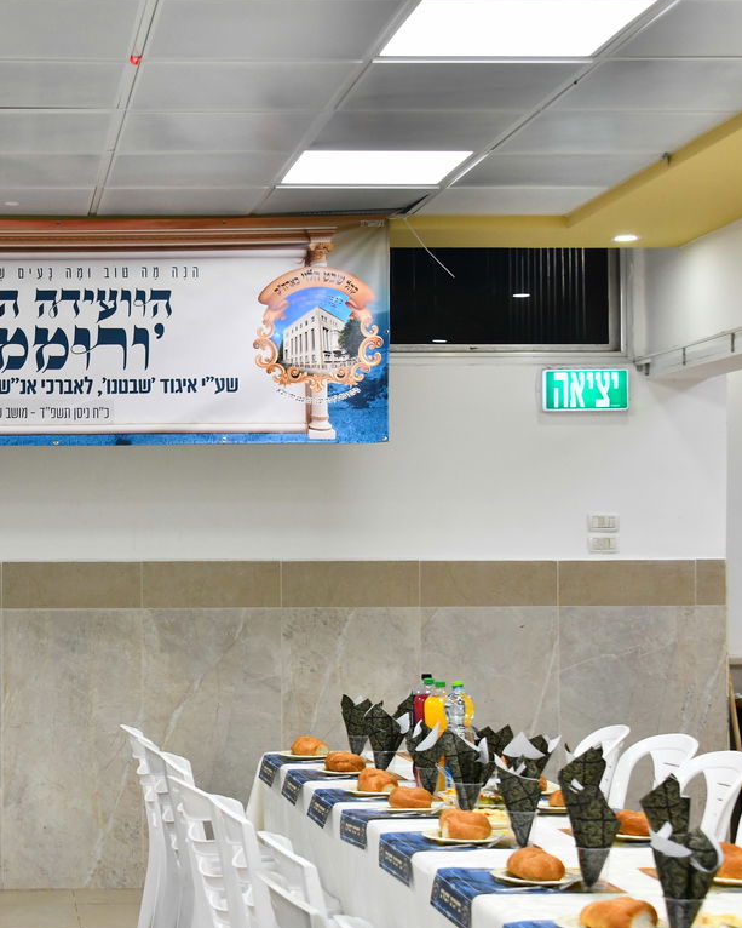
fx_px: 1976
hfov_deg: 20.6
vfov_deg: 26.4
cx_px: 15
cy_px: 541
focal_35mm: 72
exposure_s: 1/125
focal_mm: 42
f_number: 5.6
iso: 1000
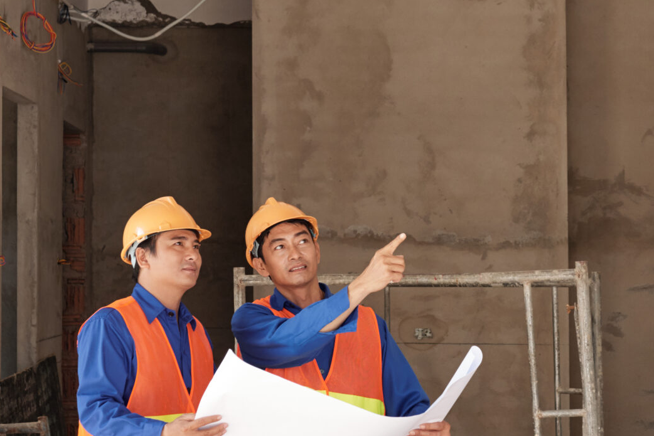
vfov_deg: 15.8
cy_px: 121
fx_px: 1562
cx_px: 517
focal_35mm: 86
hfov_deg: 23.3
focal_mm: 35
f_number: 5.6
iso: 500
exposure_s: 1/250
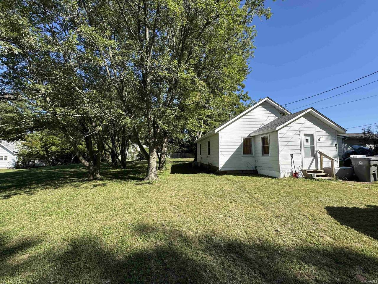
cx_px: 189
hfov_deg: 102.1
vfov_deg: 85.7
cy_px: 142
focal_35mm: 14
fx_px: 153
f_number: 2.2
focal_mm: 2.22
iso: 50
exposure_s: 1/889
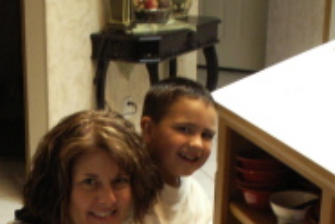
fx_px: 819
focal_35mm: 88
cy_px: 288
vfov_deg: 14.9
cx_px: 99
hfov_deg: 23.0
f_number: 2.8
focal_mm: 5.86
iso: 160
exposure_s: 1/15
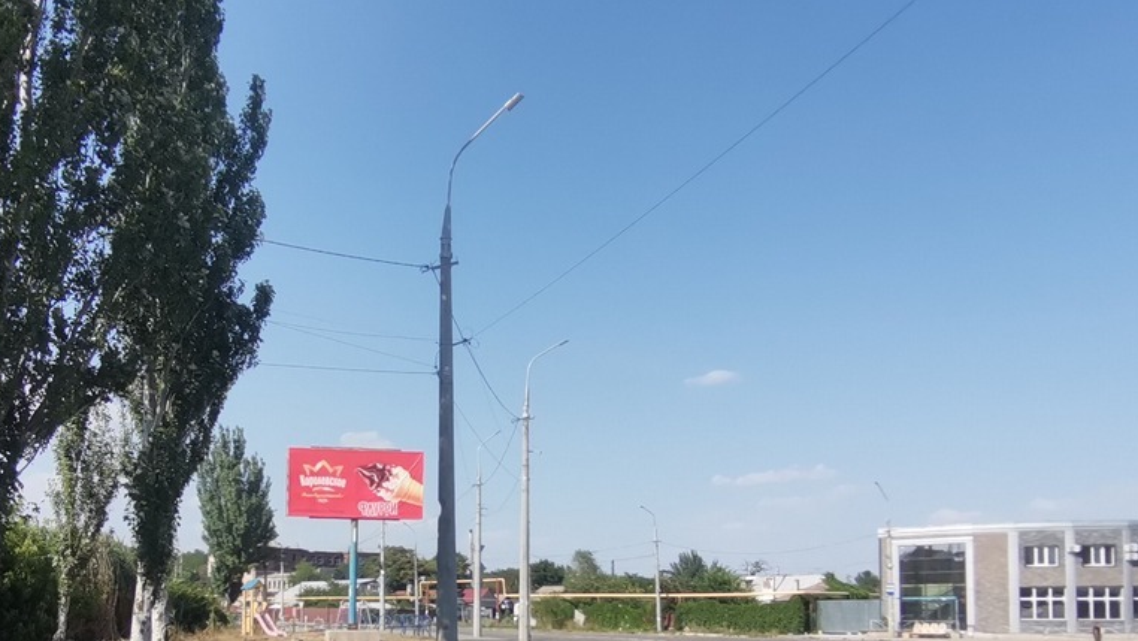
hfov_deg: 55.7
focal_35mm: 35
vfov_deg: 32.2
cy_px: 565
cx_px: 405
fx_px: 1056
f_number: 2.4
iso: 50
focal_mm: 1.78
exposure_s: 1/1284
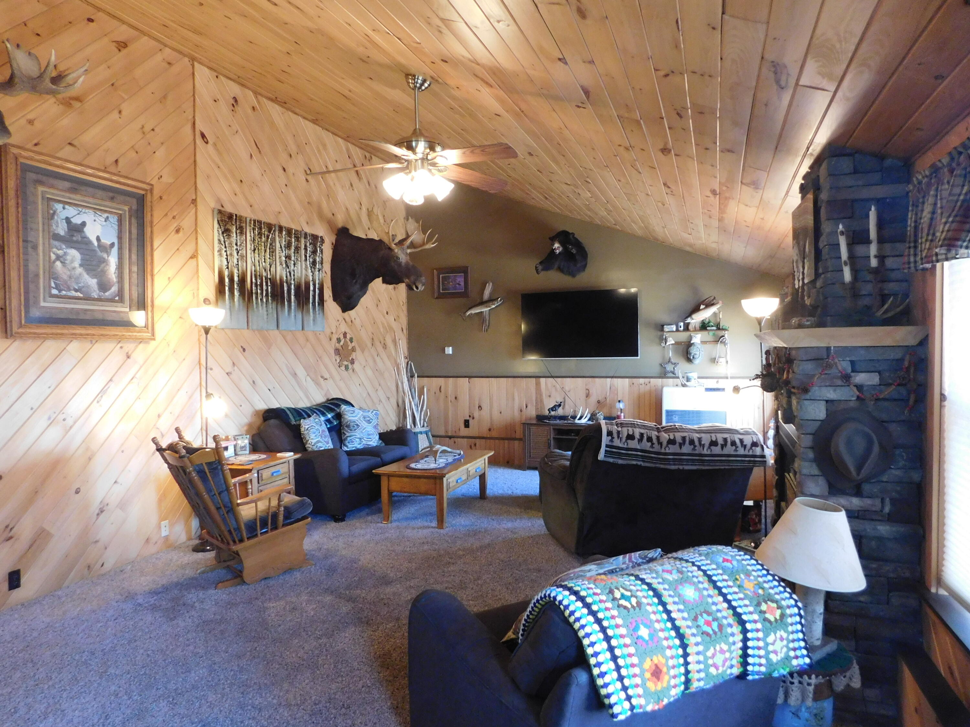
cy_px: 364
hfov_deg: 73.9
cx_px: 485
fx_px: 644
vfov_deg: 58.9
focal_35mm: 23
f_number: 3
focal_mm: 4
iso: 400
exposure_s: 1/15
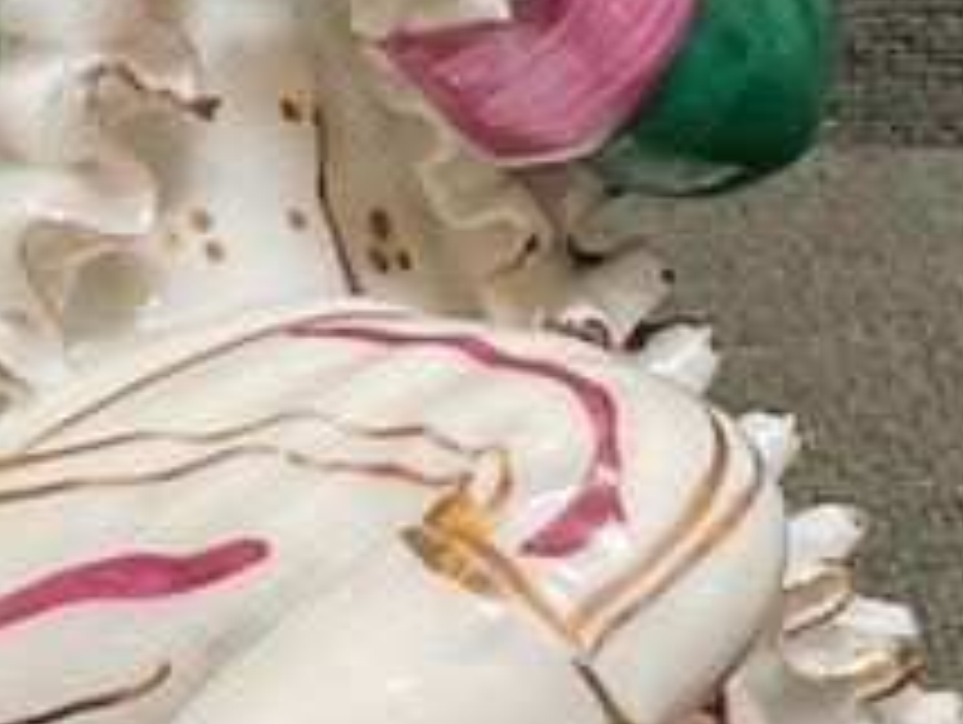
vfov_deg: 7.3
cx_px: 299
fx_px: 5709
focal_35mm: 205
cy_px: 268
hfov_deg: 9.6
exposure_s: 1/60
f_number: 1.8
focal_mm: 3
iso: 64
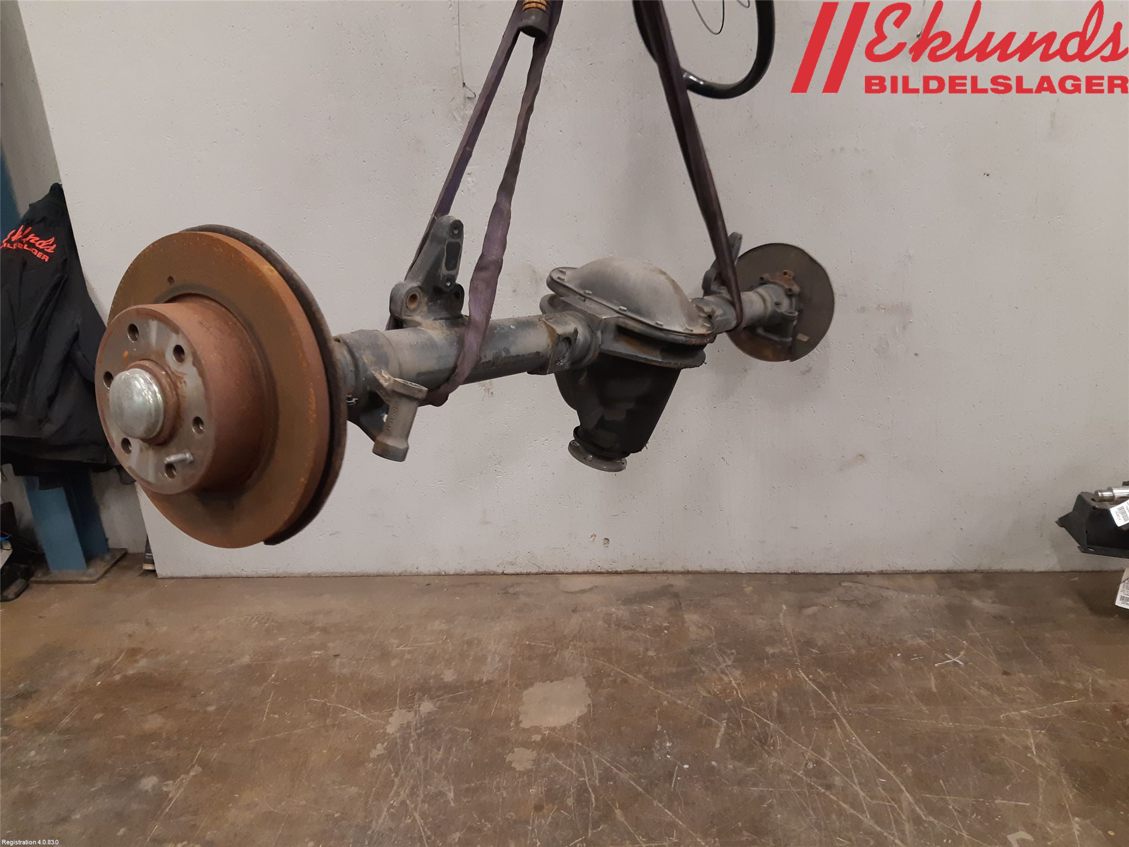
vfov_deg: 53.1
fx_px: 848
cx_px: 564
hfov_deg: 67.3
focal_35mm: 26
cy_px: 424
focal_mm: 3.93
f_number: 1.7
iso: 200
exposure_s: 1/50
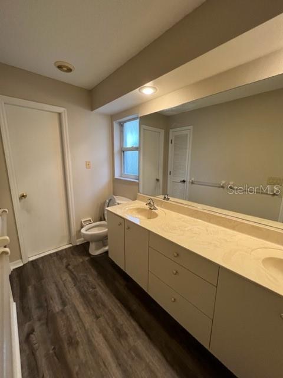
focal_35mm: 13
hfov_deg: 89.9
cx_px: 142
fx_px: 142
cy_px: 189
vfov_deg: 106.2
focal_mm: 1.57
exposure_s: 1/120
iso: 250
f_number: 1.8
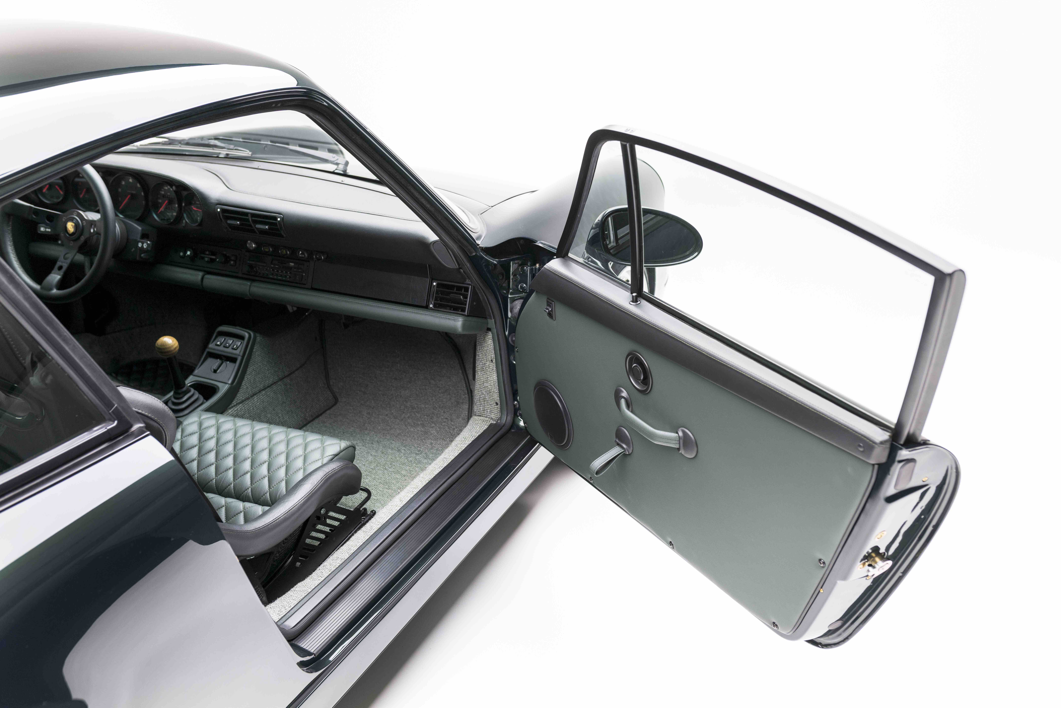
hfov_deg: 54.4
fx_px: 1032
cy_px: 354
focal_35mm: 35
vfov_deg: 37.9
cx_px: 530
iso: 400
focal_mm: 35
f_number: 4
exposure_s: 1/25
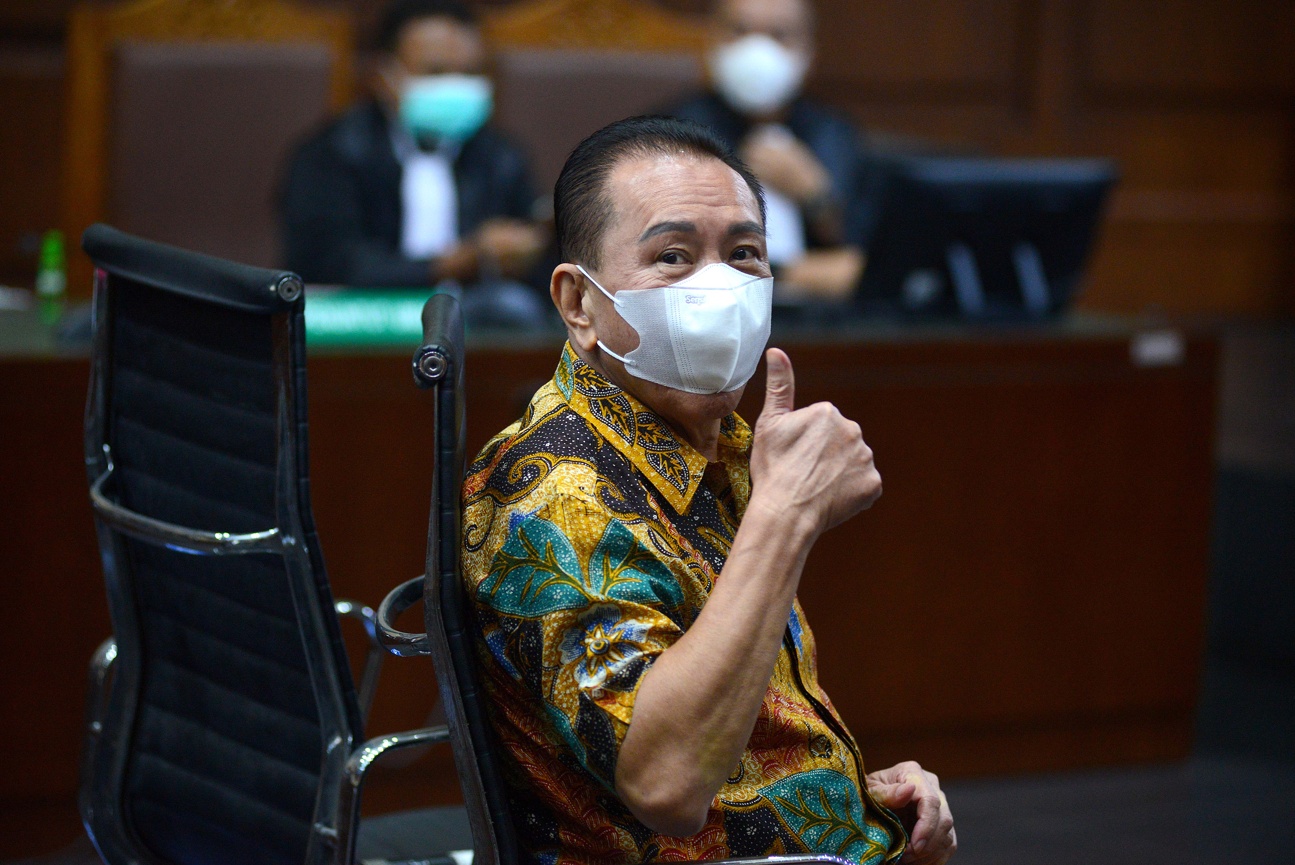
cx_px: 648
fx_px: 4498
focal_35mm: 125
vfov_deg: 11.0
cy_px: 432
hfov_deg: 16.4
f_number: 2.8
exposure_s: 1/100
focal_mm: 125
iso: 3200
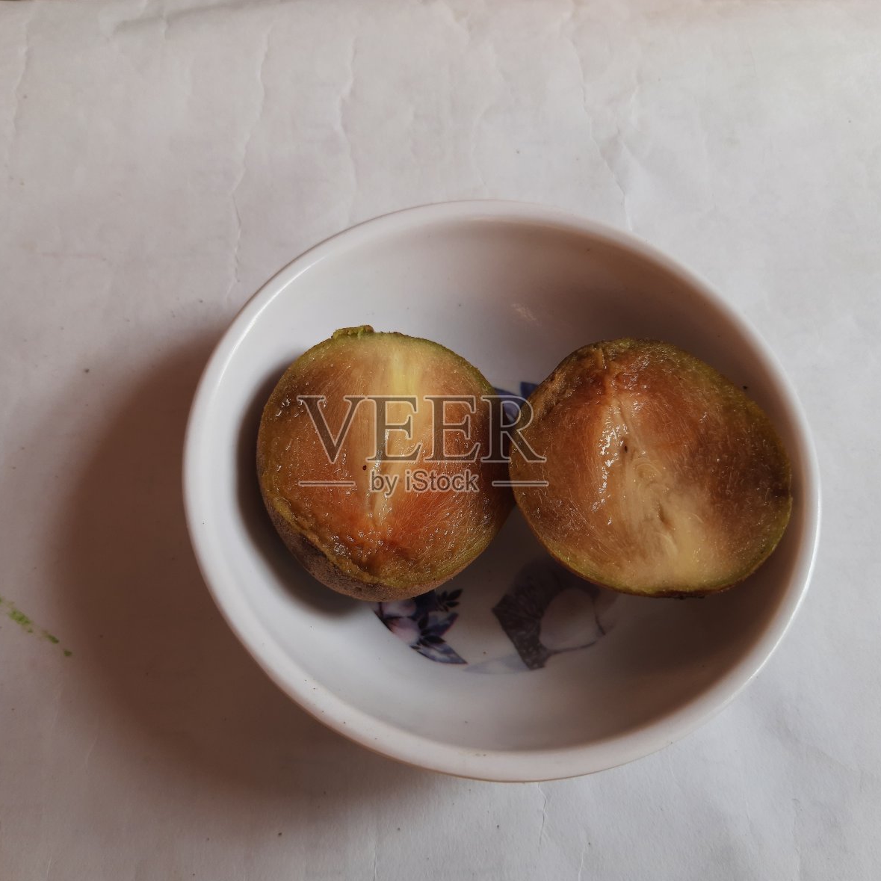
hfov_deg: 54.0
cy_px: 447
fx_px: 864
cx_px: 423
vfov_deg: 54.0
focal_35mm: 30
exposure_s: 1/100
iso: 40
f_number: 2
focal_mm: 4.6
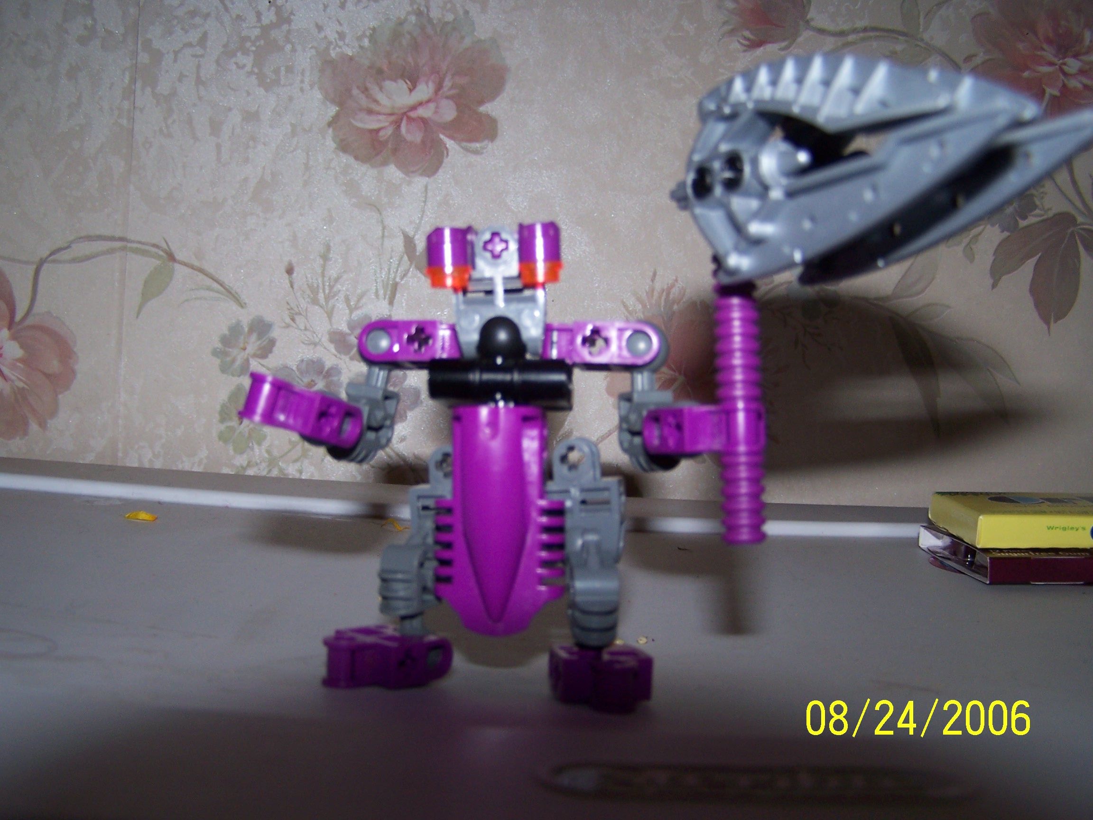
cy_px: 410
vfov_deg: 37.7
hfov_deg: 49.0
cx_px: 546
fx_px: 1200
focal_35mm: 38
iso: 80
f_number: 2.8
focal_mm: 6.3
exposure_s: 1/60
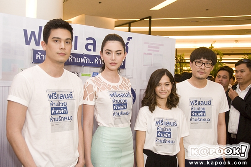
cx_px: 126
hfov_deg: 42.4
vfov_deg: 28.9
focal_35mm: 46
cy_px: 84
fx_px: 324
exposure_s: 1/100
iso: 1250
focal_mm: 31
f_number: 5.6
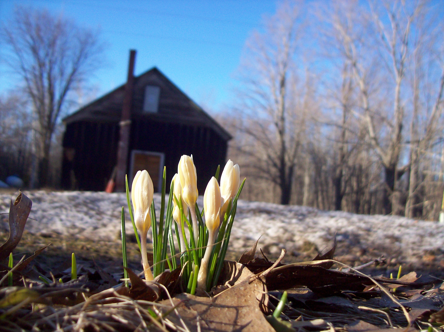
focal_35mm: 36
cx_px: 222
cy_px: 166
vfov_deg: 39.6
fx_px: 462
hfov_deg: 51.4
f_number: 2.7
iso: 80
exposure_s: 1/680
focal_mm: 6
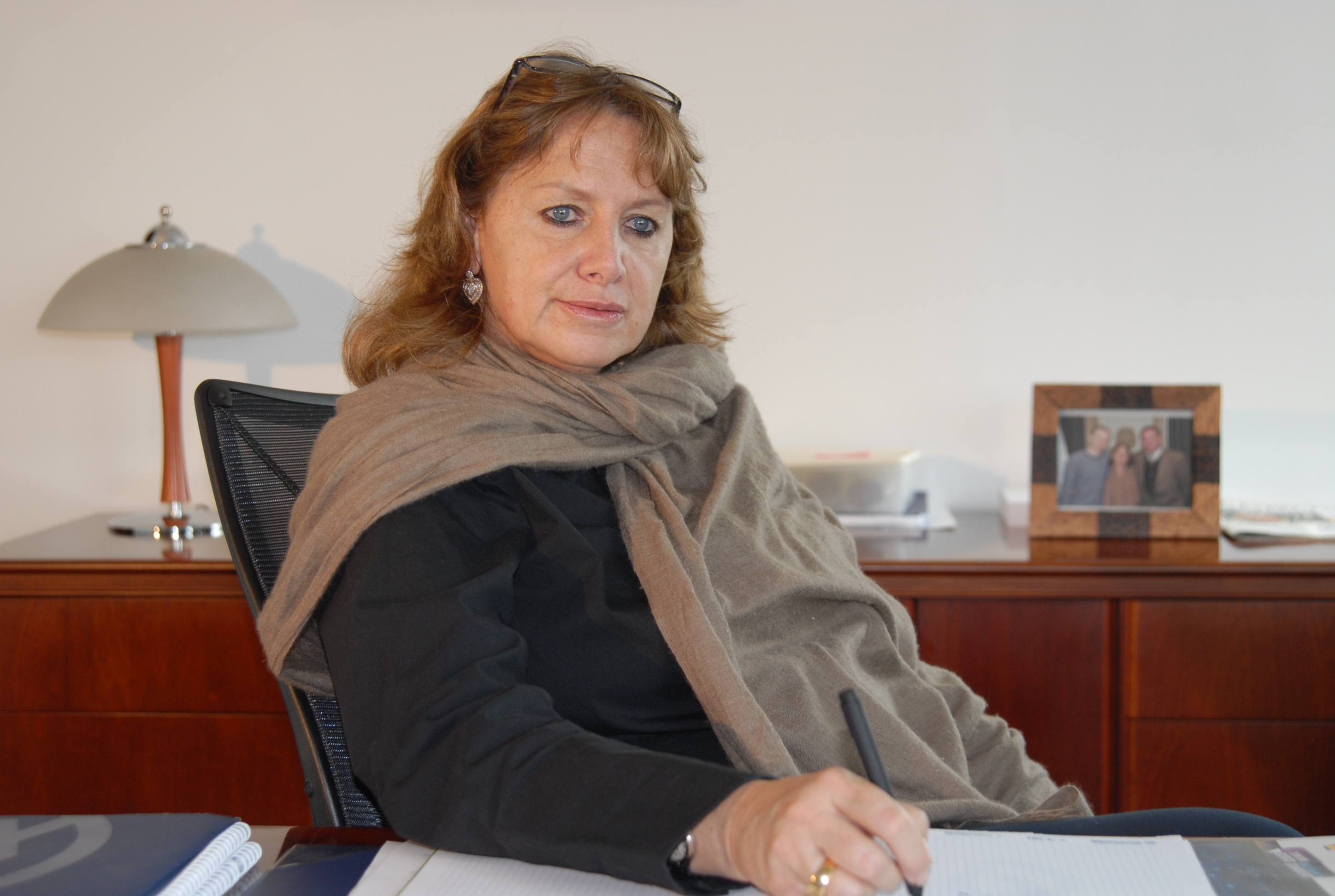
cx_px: 668
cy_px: 448
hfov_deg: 33.3
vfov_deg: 22.7
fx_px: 2230
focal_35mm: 60
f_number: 3.5
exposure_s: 1/90
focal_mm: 40
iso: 200
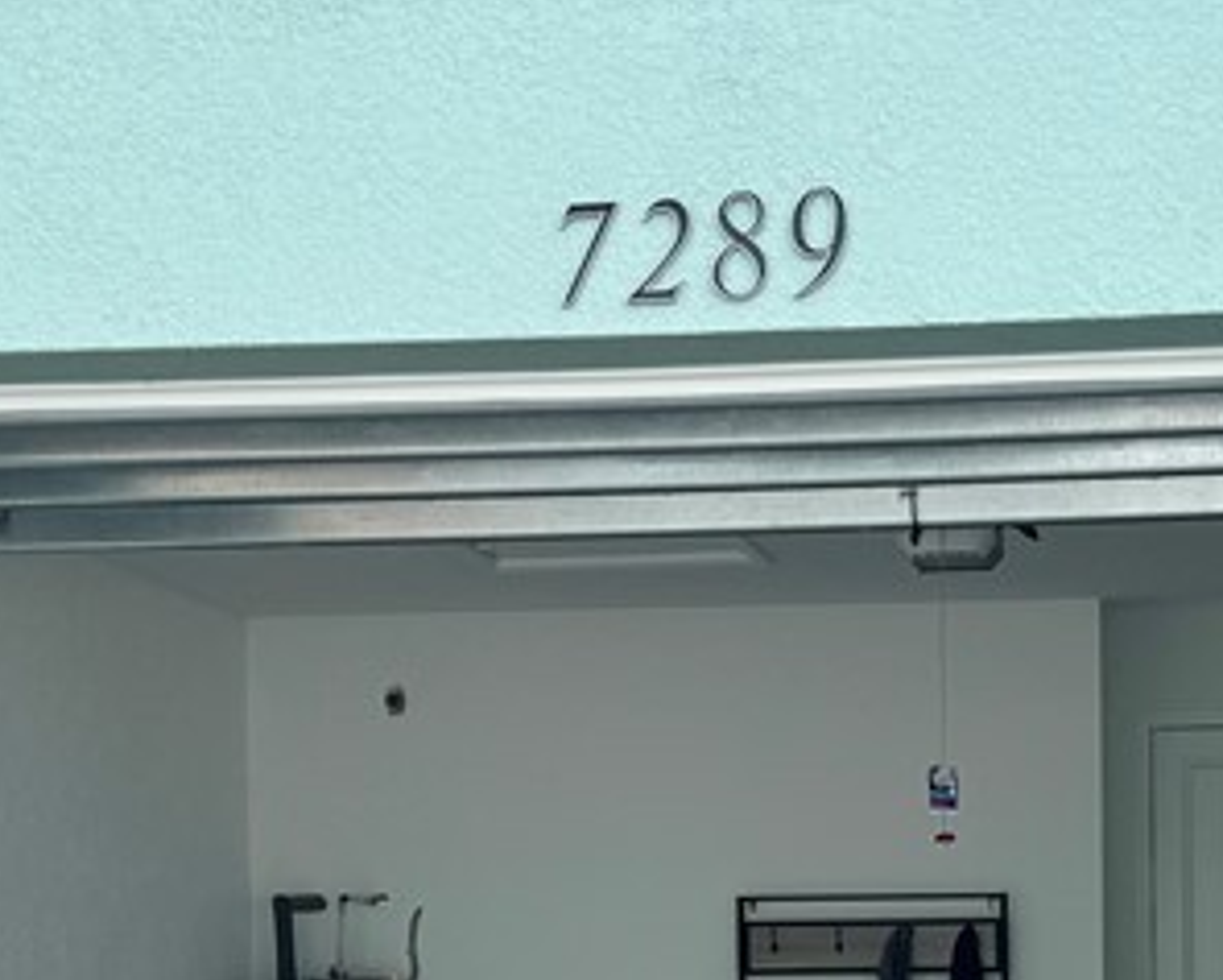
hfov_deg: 23.3
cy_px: 1054
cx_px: 959
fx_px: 2933
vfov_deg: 18.3
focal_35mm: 81
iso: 80
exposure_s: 1/1560
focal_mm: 6.86
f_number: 1.78
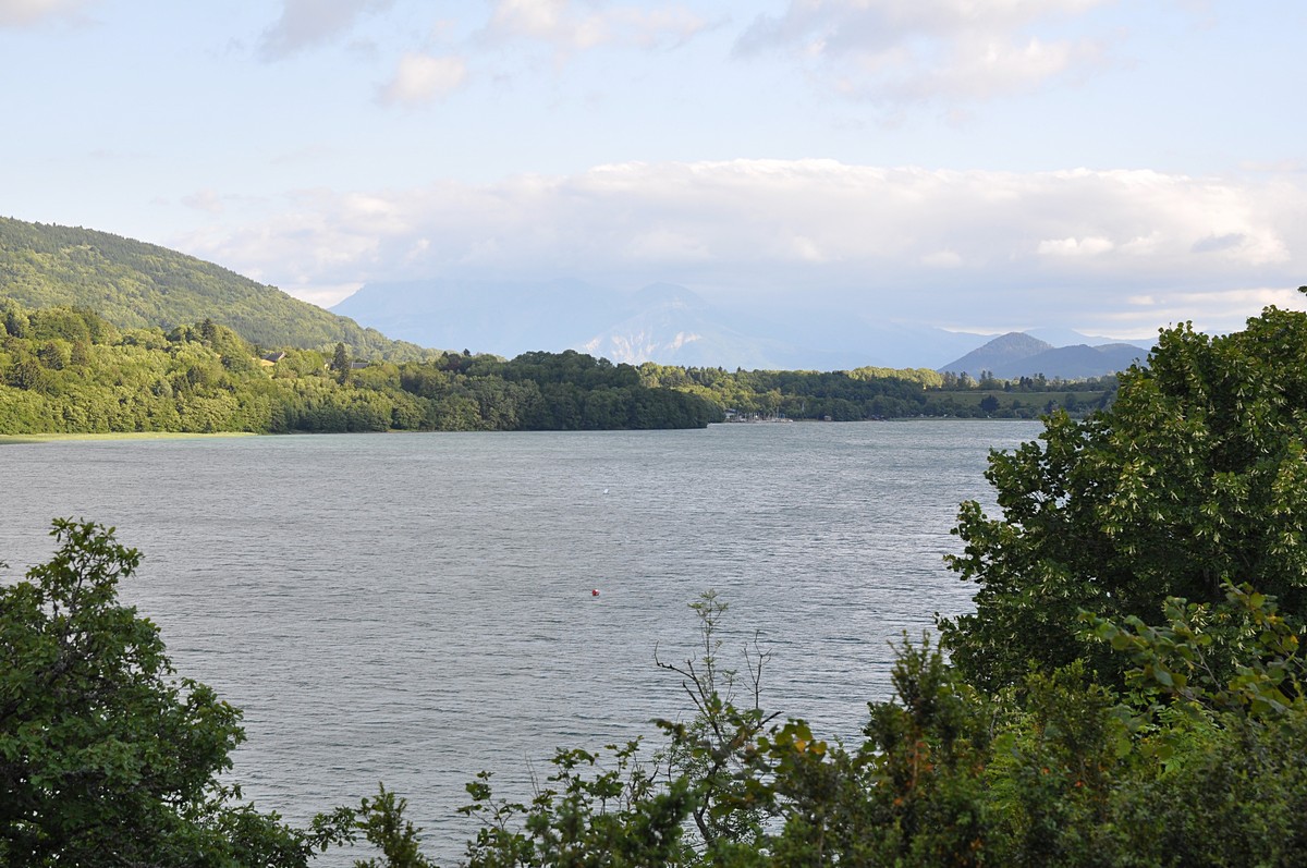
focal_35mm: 75
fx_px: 2720
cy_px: 434
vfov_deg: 18.1
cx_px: 654
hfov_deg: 27.0
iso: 200
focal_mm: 50
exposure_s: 1/200
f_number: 7.1
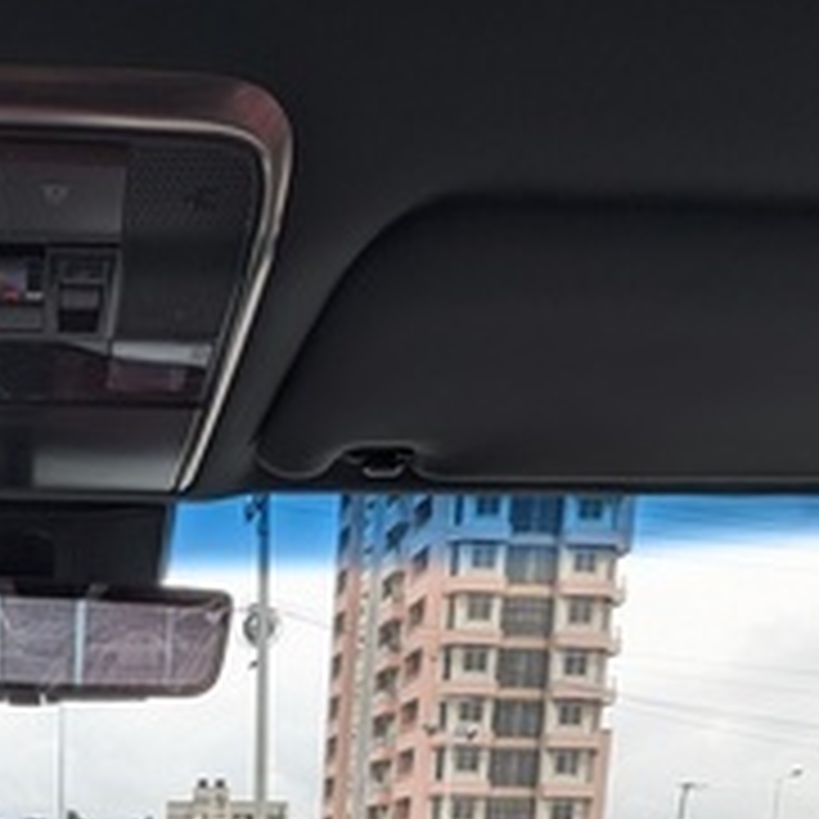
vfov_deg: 31.6
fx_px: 1017
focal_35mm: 38
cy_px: 1107
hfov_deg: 39.4
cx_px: 27
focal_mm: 1.95
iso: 39
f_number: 2.2
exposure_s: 1/366
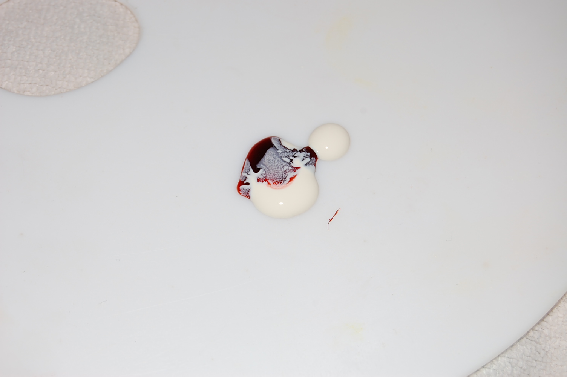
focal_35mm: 82
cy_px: 188
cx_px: 284
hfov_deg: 24.6
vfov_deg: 16.5
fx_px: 1298
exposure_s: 1/60
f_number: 7.1
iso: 200
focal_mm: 55
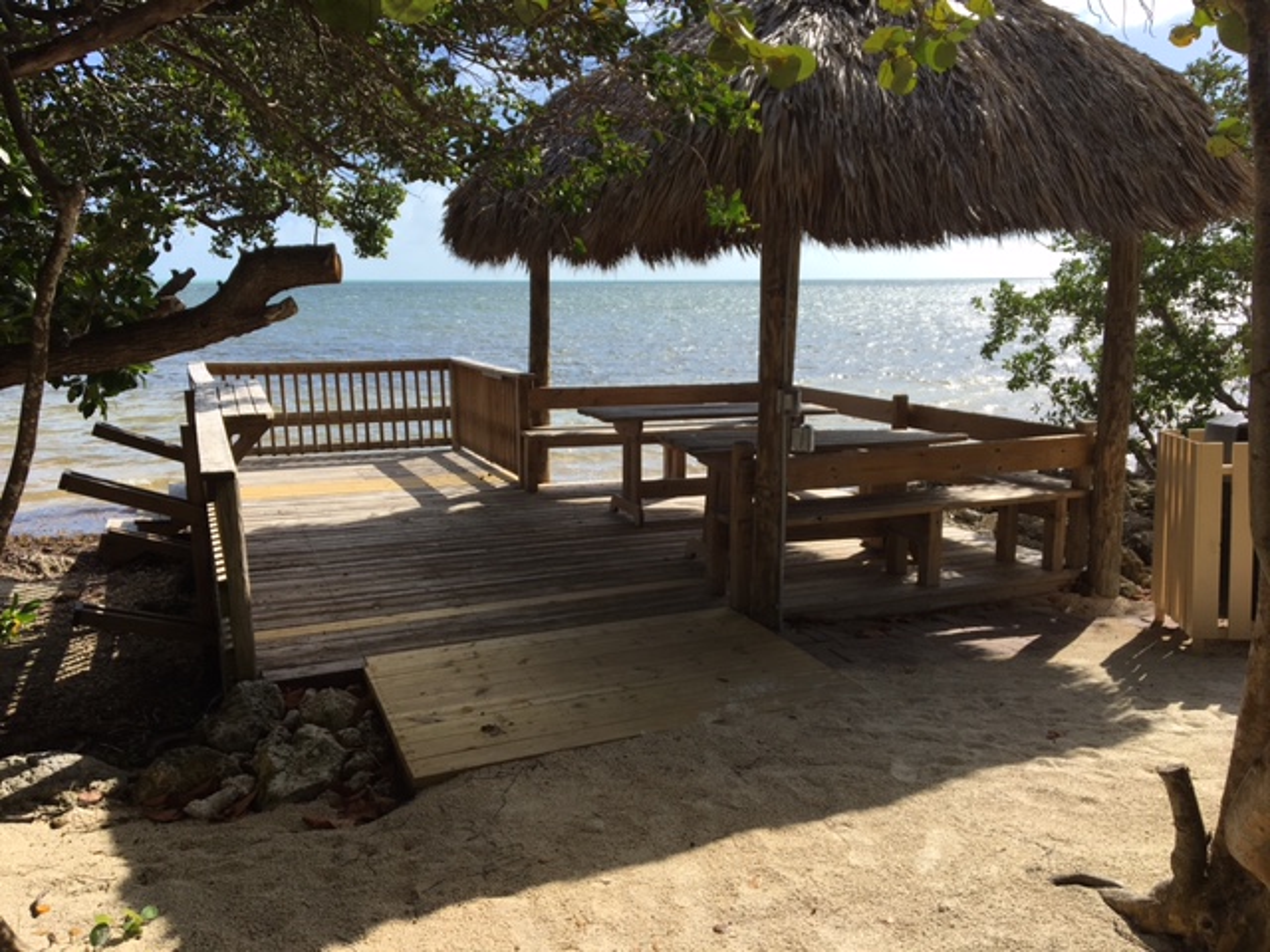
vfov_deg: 48.2
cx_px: 635
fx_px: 1064
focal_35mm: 29
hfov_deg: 61.7
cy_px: 476
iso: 25
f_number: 2.2
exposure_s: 1/1637
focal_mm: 4.15
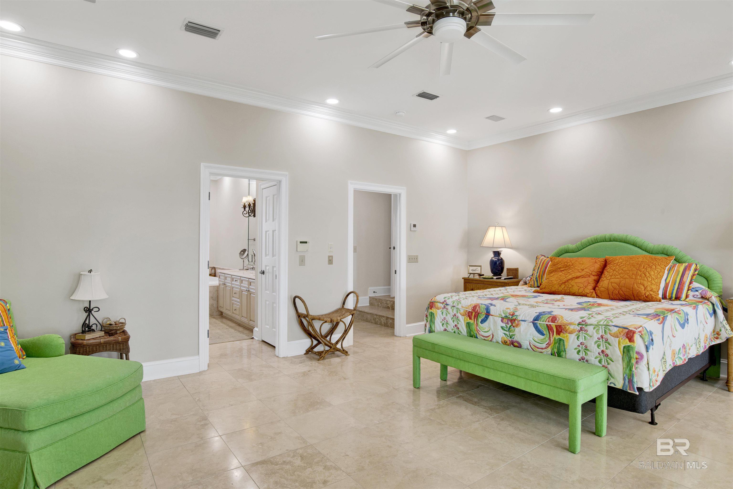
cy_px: 244
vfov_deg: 67.4
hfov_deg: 90.0
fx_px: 366
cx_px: 366
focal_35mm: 18
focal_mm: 18
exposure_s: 1/8
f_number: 11
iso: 200
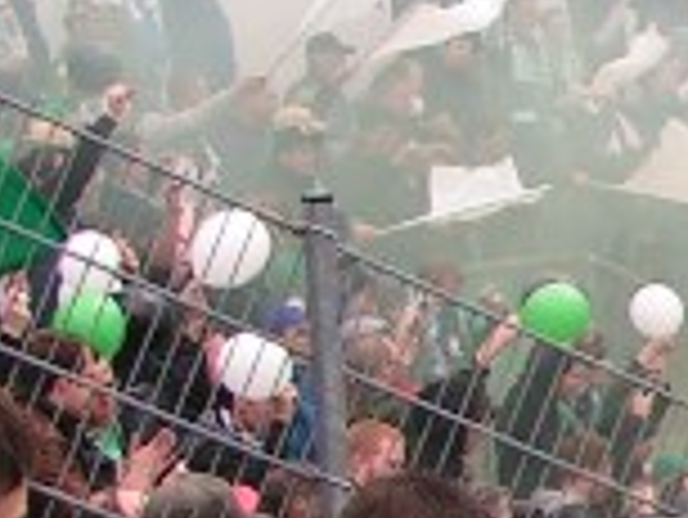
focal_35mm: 199
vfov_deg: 7.4
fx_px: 3958
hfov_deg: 9.3
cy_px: 581
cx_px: 1380
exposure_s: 1/200
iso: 50
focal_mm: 5.8
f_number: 5.6
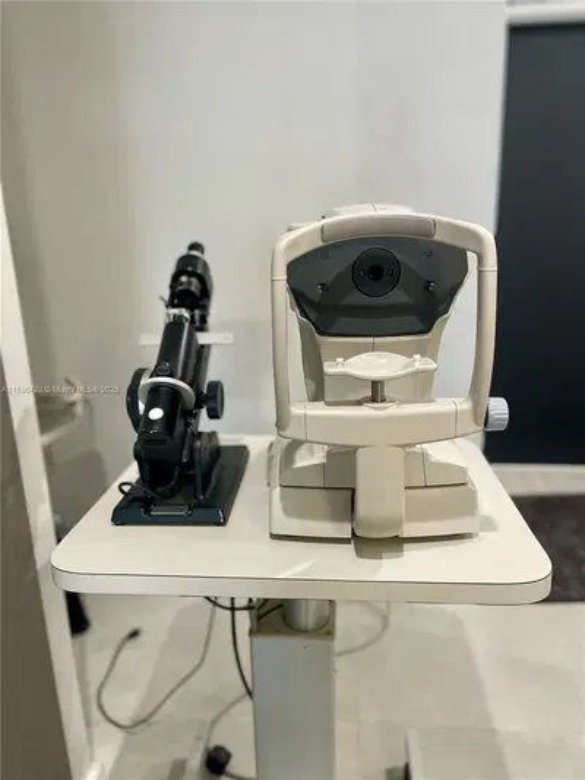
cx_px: 292
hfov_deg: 53.1
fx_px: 586
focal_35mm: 26
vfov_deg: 67.3
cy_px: 390
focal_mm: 4.2
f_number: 1.6
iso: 250
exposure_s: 1/60
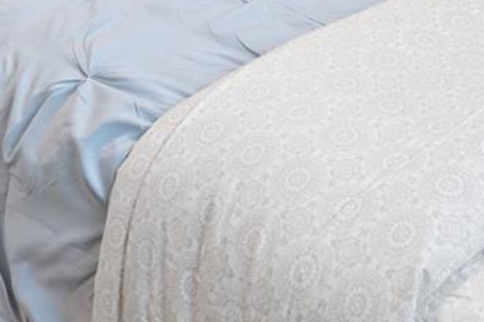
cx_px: 349
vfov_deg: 14.8
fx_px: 968
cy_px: -356
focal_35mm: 72
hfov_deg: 27.8
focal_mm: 16
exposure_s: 1/1.25
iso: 250
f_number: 9
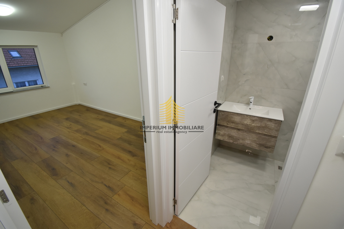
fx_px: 143
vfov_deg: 77.3
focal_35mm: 15
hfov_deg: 100.4
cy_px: 114
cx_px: 172
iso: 560
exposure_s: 1/30
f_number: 4.5
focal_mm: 10
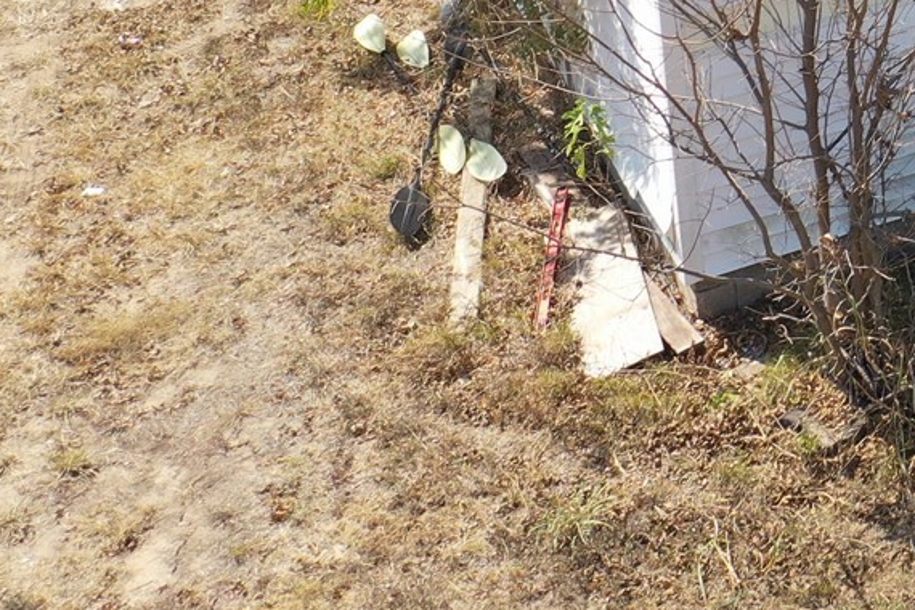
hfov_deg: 17.4
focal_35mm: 100
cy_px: -421
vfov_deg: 12.7
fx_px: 2541
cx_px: 1549
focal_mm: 10.26
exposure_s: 1/400
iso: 100
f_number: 4.5
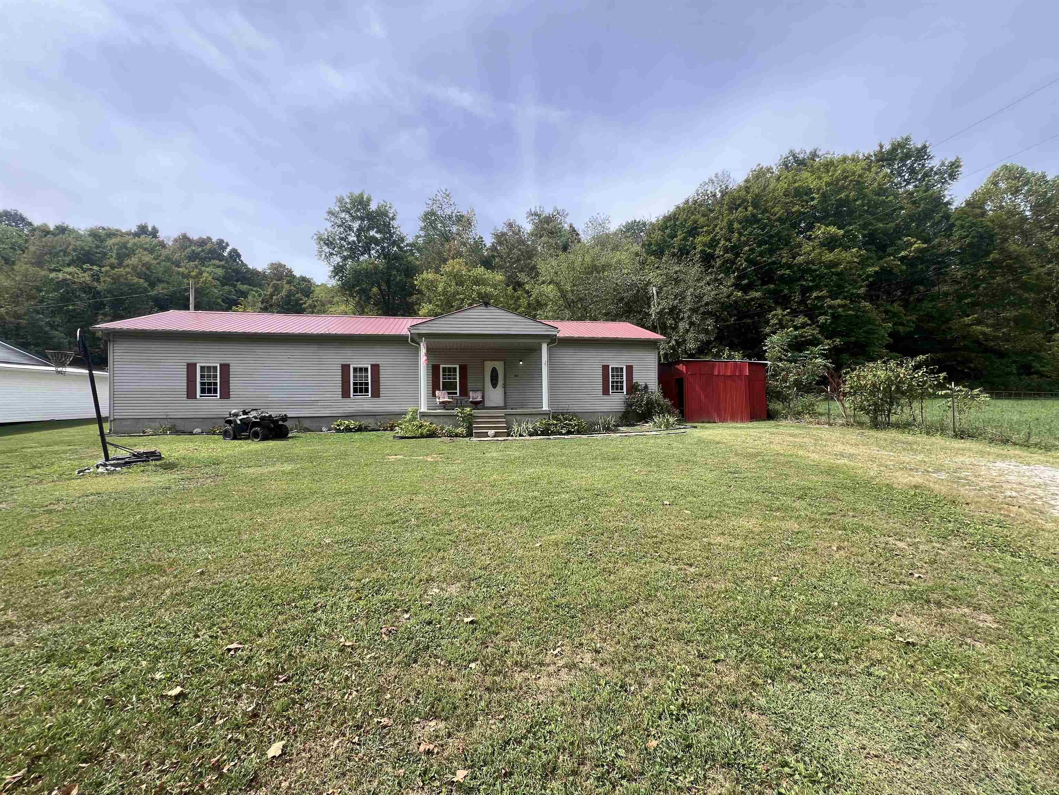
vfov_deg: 89.9
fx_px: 398
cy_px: 398
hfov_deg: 106.2
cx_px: 530
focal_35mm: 13
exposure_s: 1/673
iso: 32
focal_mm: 1.57
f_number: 1.8
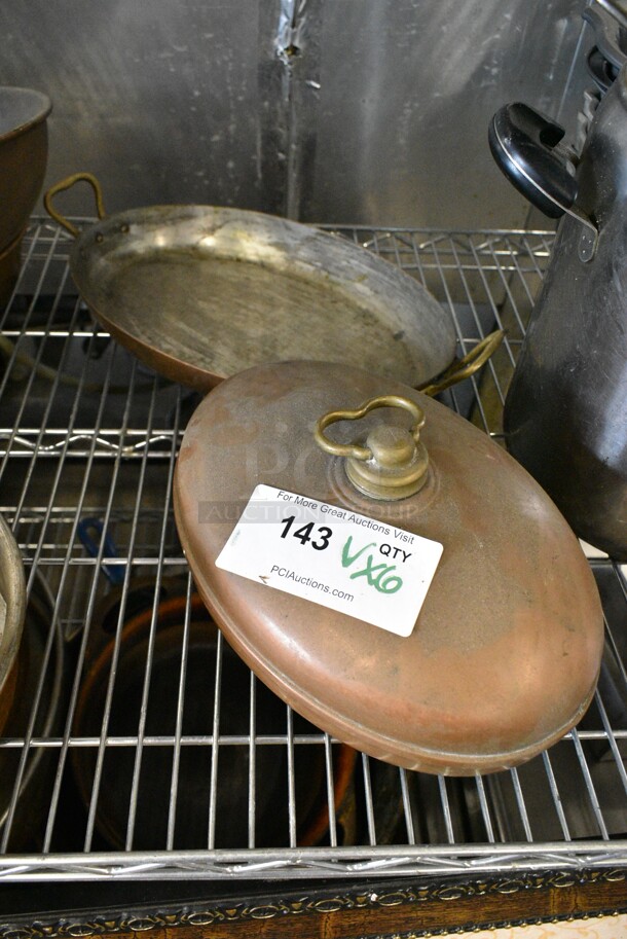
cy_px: 470
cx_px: 314
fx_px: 783
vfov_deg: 61.9
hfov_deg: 43.7
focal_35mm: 30
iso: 6400
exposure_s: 1/125
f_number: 5.6
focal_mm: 20
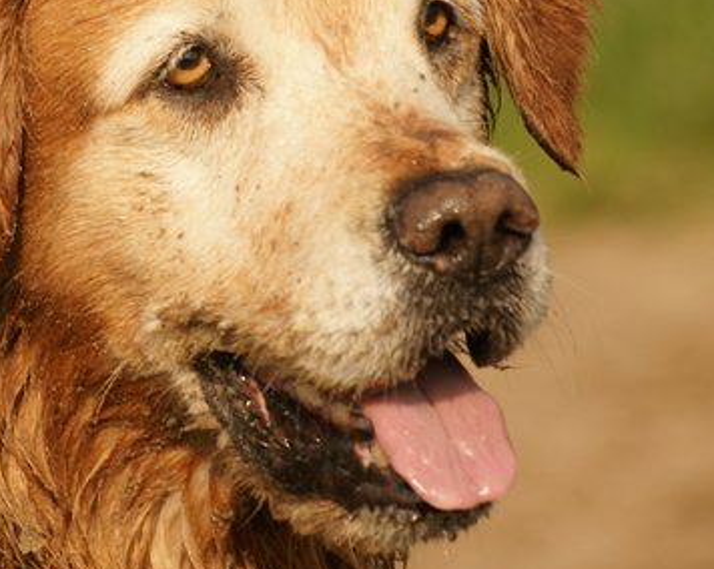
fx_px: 14037
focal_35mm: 665
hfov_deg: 2.9
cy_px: 137
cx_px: 219
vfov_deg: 2.3
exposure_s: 1/800
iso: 200
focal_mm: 210
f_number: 7.1
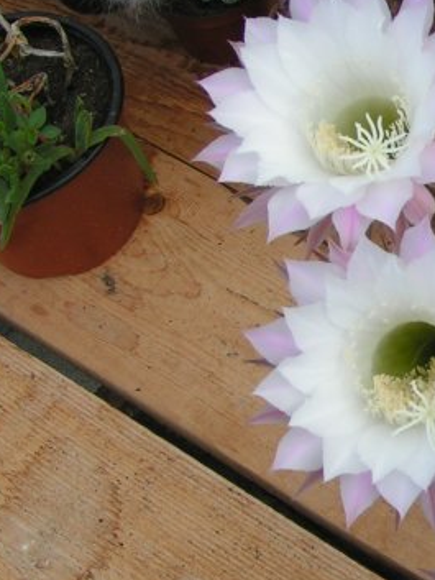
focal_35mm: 86
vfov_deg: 22.7
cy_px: 299
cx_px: 555
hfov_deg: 16.3
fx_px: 1440
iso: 50
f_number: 4.5
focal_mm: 5.8
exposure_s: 1/125
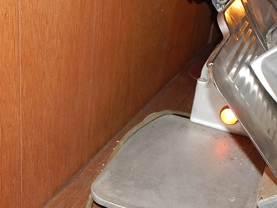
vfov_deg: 25.2
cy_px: 115
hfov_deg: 33.2
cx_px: 160
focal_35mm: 58
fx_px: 464
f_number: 3.2
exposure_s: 1/30
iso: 200
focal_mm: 5.6
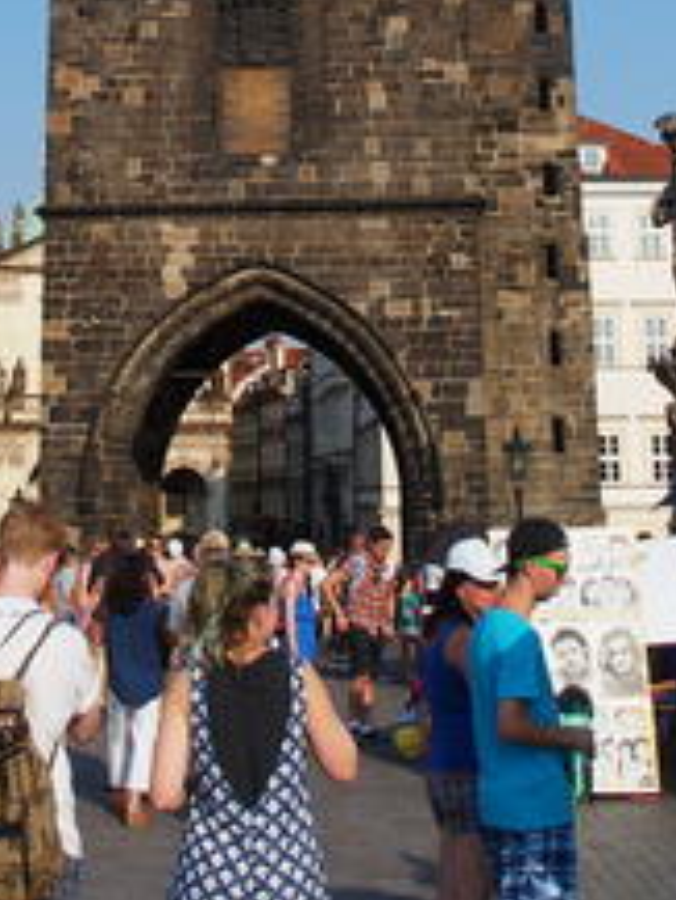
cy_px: 153
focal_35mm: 58
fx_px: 1509
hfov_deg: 24.8
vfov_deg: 32.1
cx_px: 137
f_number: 4
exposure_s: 1/1000
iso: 100
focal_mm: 6
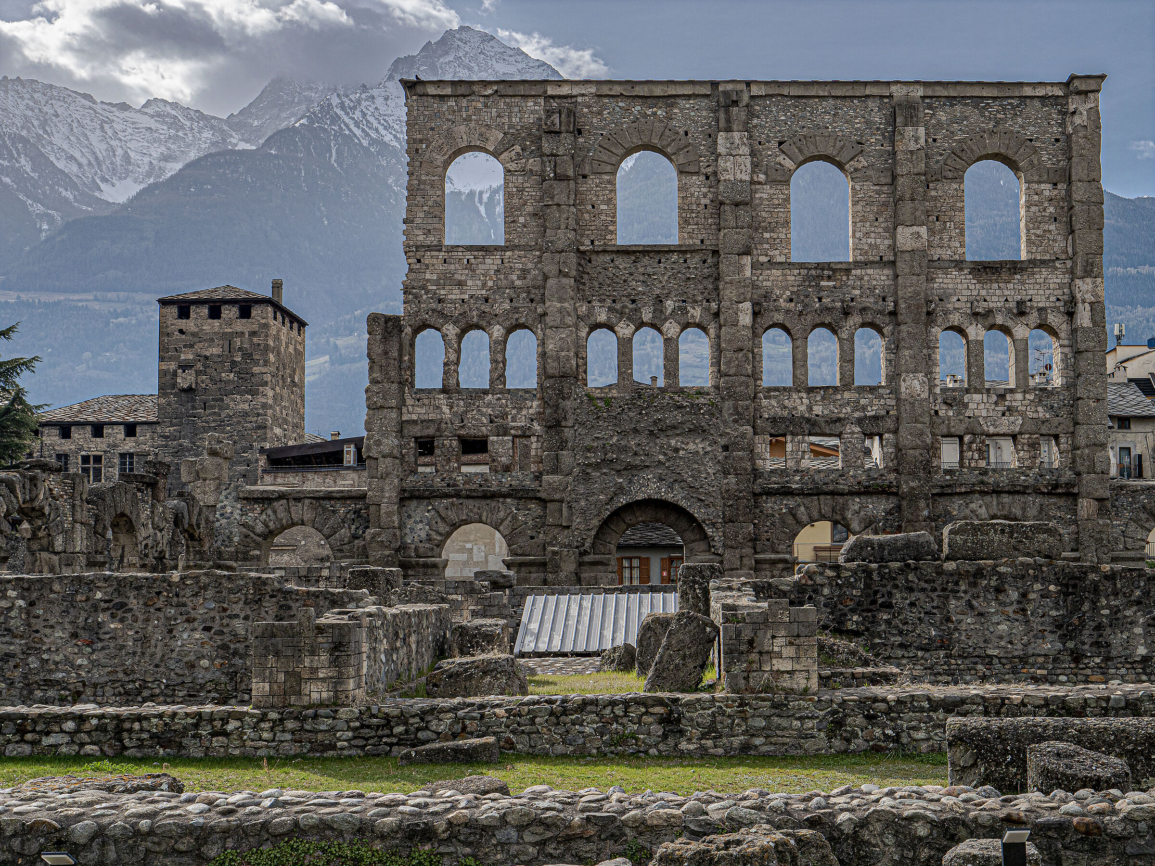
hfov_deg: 42.9
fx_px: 1468
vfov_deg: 32.9
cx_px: 578
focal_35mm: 44
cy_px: 433
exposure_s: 1/640
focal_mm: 22
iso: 200
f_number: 8
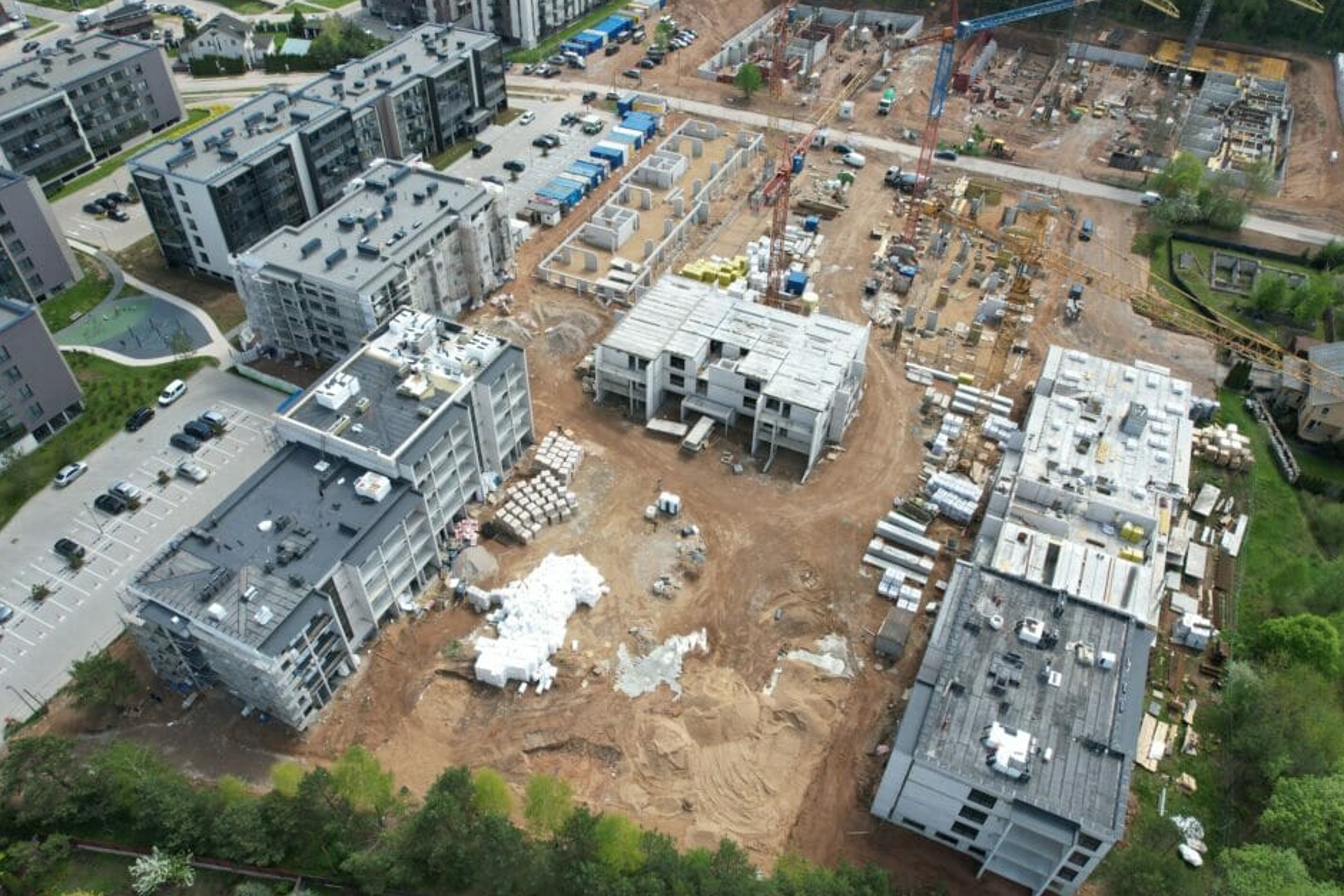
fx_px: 896
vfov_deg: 53.1
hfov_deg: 73.7
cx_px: 651
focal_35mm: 24
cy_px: 449
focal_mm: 8.38
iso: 100
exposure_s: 1/1000
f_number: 2.8
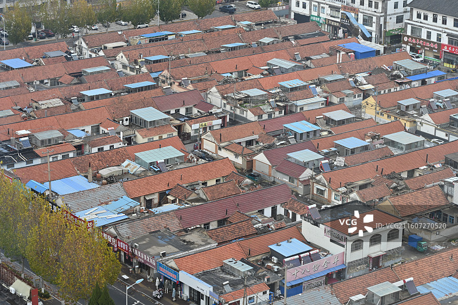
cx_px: 229
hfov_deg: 21.7
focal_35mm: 94
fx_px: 1196
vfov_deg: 14.5
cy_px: 152
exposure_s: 1/250
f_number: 8
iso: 320
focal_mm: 94
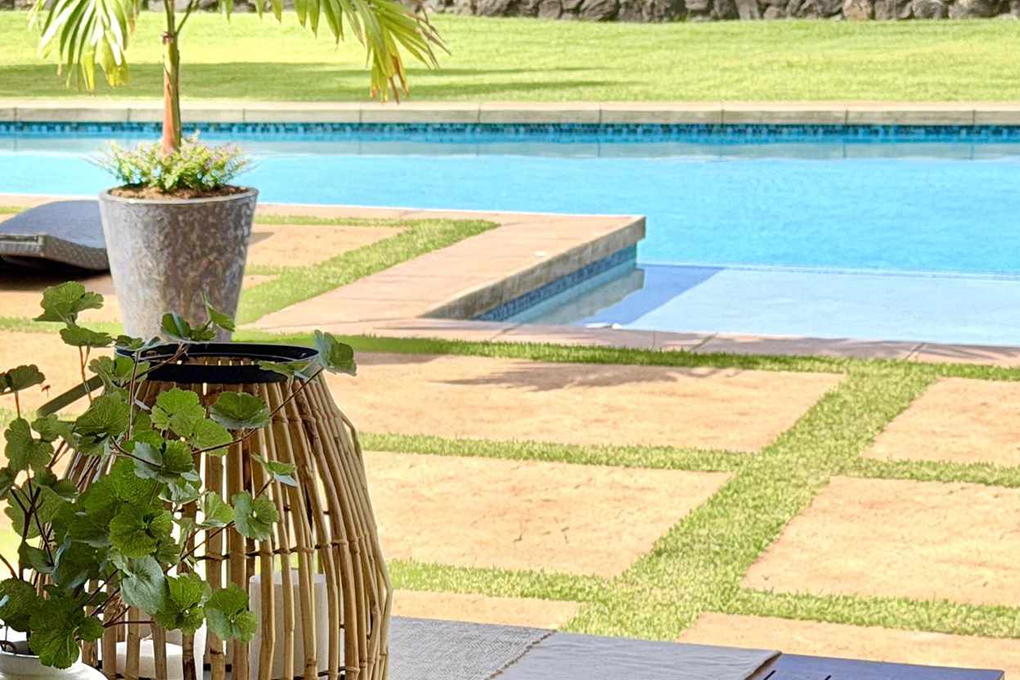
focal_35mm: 123
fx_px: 3484
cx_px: -20
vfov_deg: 11.1
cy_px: 523
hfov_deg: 16.3
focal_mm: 6.76
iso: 64
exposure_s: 1/4329
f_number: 1.78
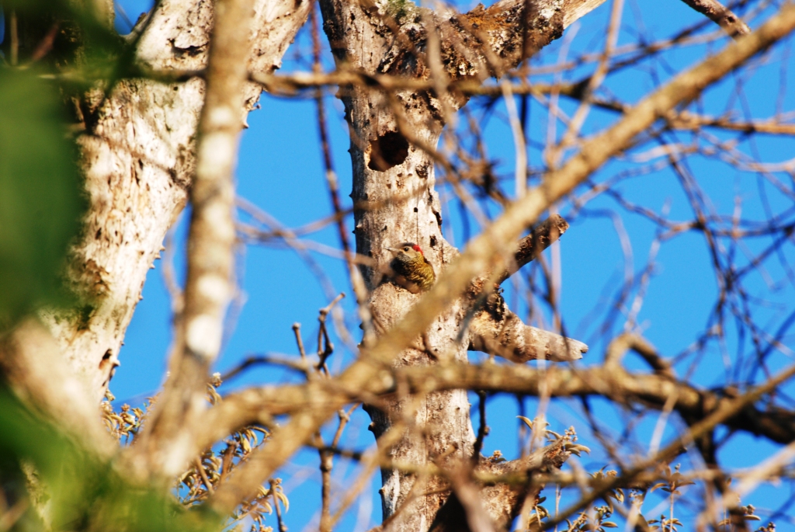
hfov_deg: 4.6
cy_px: 266
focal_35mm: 450
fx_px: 9947
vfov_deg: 3.1
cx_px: 398
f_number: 10
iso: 400
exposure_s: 1/160
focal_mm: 300
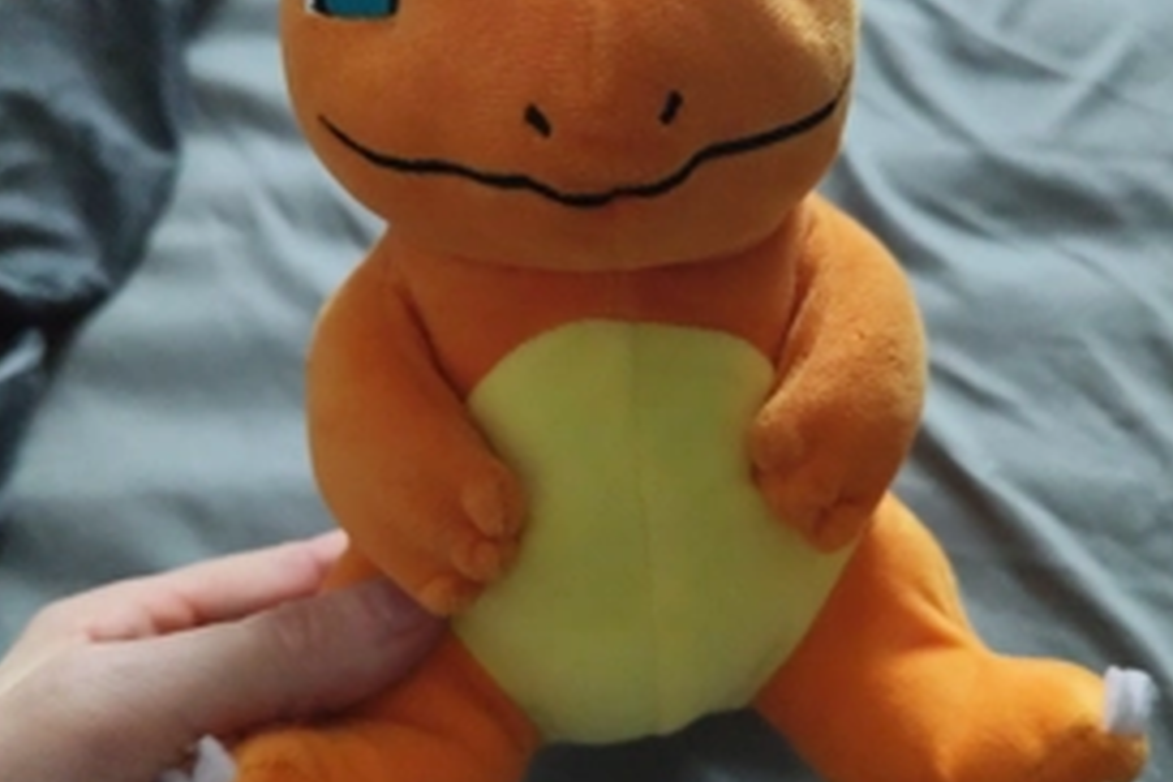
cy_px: 425
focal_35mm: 35
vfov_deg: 37.8
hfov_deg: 54.4
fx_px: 1140
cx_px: 614
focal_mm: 6.19
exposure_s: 1/100
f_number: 1.65
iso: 2795
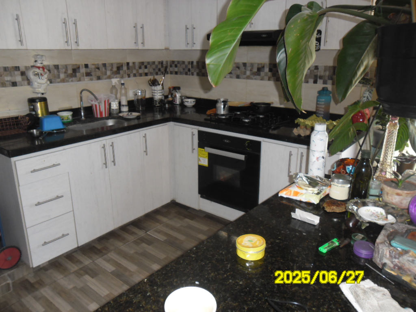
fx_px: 324
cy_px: 156
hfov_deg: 65.3
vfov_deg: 51.4
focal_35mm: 27
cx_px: 208
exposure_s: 1/45
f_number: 3.5
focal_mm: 4.9
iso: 200
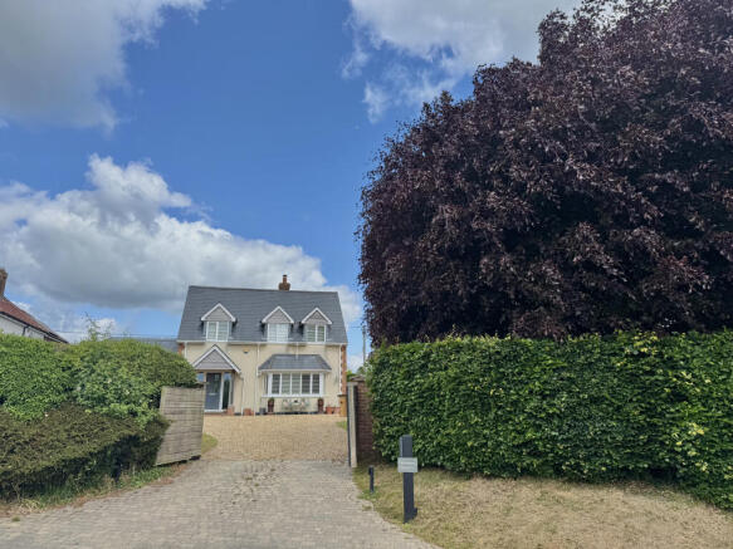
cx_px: 366
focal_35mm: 24
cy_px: 274
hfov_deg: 71.6
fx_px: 508
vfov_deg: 56.8
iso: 80
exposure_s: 1/3802
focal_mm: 6.76
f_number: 1.78
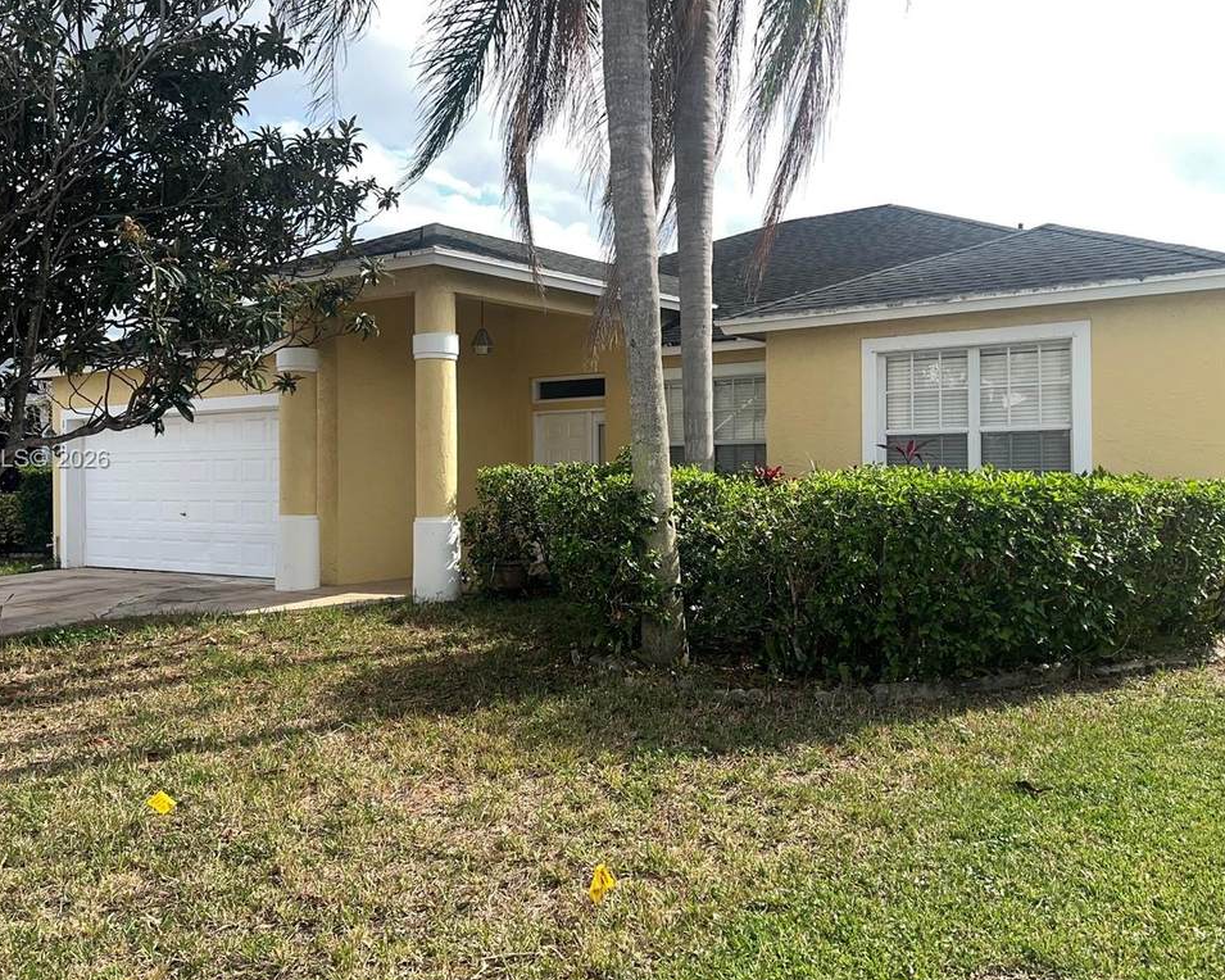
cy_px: 460
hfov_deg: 52.8
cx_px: 611
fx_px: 1233
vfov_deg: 43.3
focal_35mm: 34
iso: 64
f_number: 1.5
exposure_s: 1/4444
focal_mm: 5.7
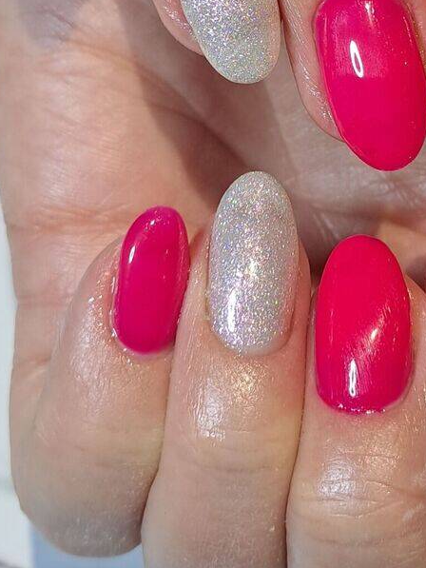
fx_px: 1099
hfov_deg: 21.8
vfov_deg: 28.3
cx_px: 317
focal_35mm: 67
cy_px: 112
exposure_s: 1/50
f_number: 1.8
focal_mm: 4.65
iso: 80
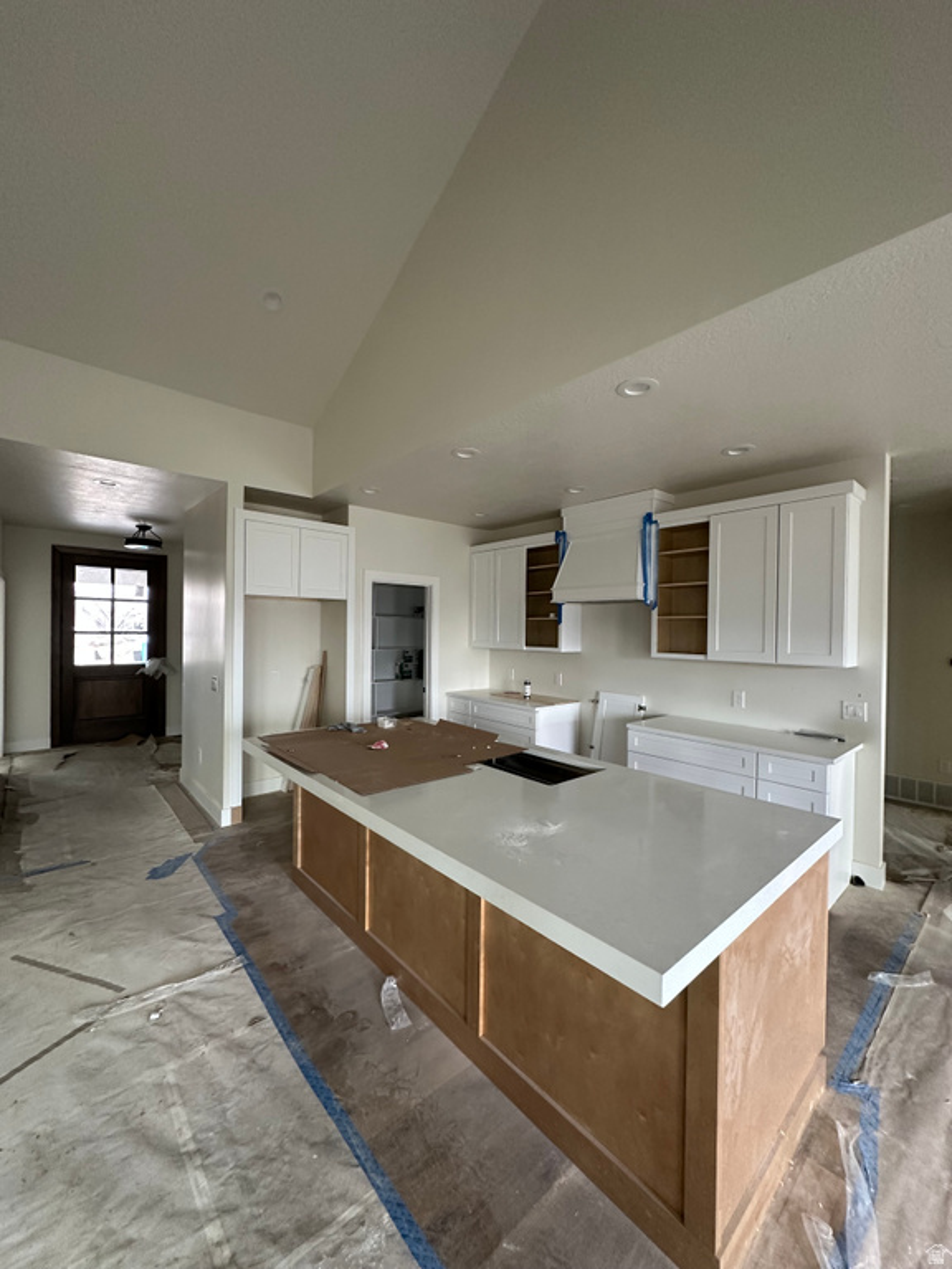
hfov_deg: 85.7
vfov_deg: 102.1
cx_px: 476
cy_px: 634
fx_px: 513
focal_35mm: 14
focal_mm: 2.22
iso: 320
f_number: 2.2
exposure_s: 1/88
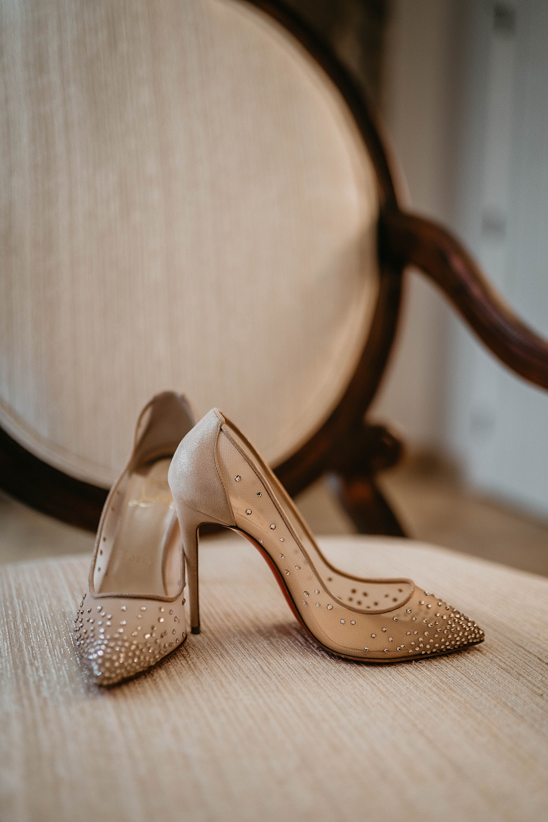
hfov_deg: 37.9
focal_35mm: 35
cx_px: 274
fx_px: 799
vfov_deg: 54.4
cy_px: 411
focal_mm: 35
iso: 800
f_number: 1.4
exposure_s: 1/160
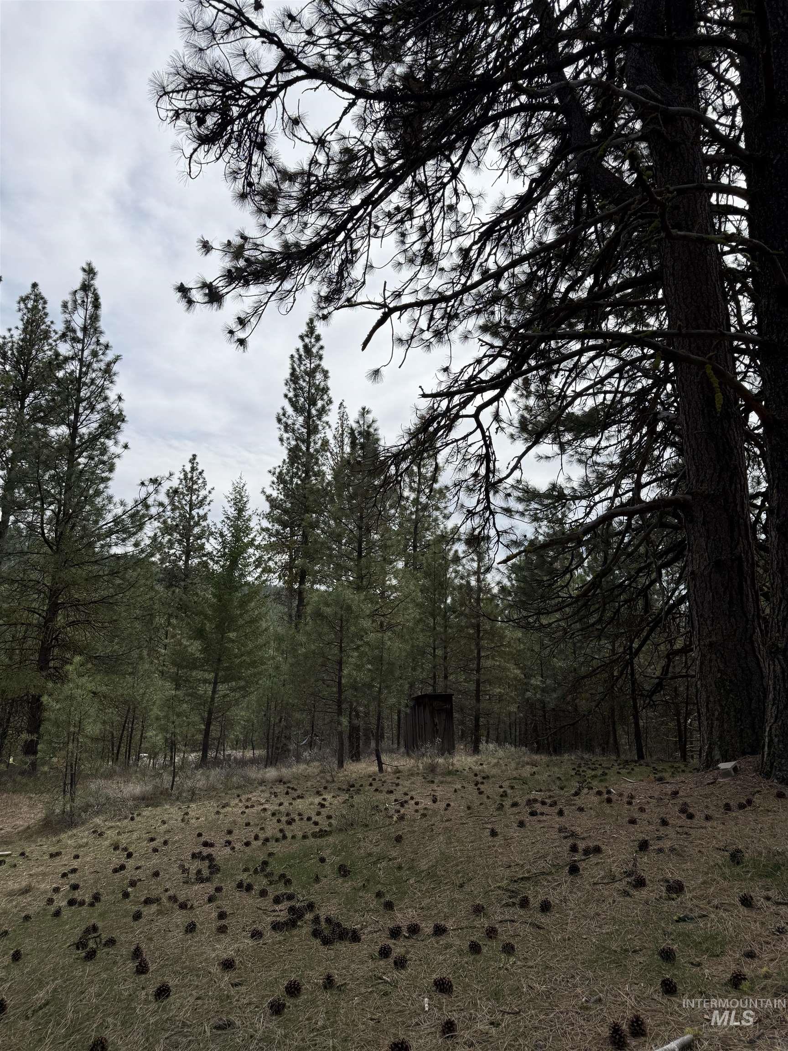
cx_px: 394
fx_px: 728
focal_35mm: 24
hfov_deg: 56.8
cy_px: 526
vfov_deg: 71.6
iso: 80
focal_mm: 6.76
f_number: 1.78
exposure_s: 1/6711
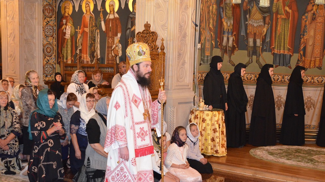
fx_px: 422
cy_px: 121
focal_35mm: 49
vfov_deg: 24.3
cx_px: 181
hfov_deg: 42.0
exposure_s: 1/60
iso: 3200
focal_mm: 26
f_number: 4
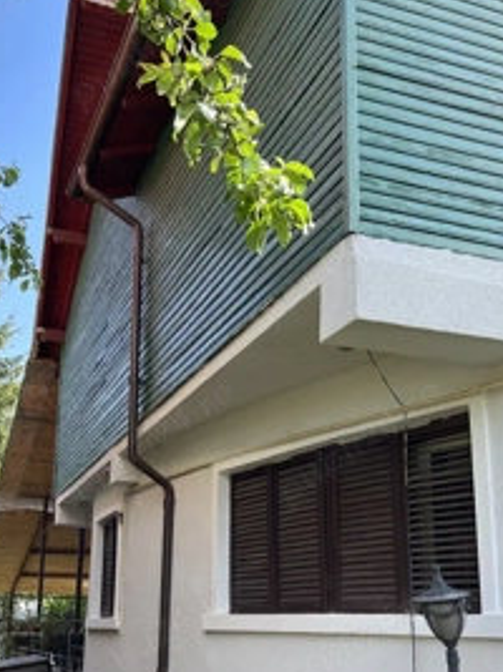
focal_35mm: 39
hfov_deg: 36.5
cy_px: 466
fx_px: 756
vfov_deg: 46.9
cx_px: 181
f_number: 1.5
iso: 50
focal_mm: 5.7
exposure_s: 1/846
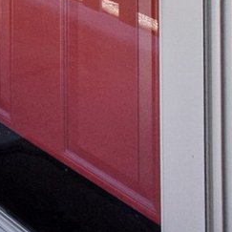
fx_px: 645
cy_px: -273
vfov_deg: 15.1
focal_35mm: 85
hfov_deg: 14.3
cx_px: -316
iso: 400
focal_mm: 10
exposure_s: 1/200
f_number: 8
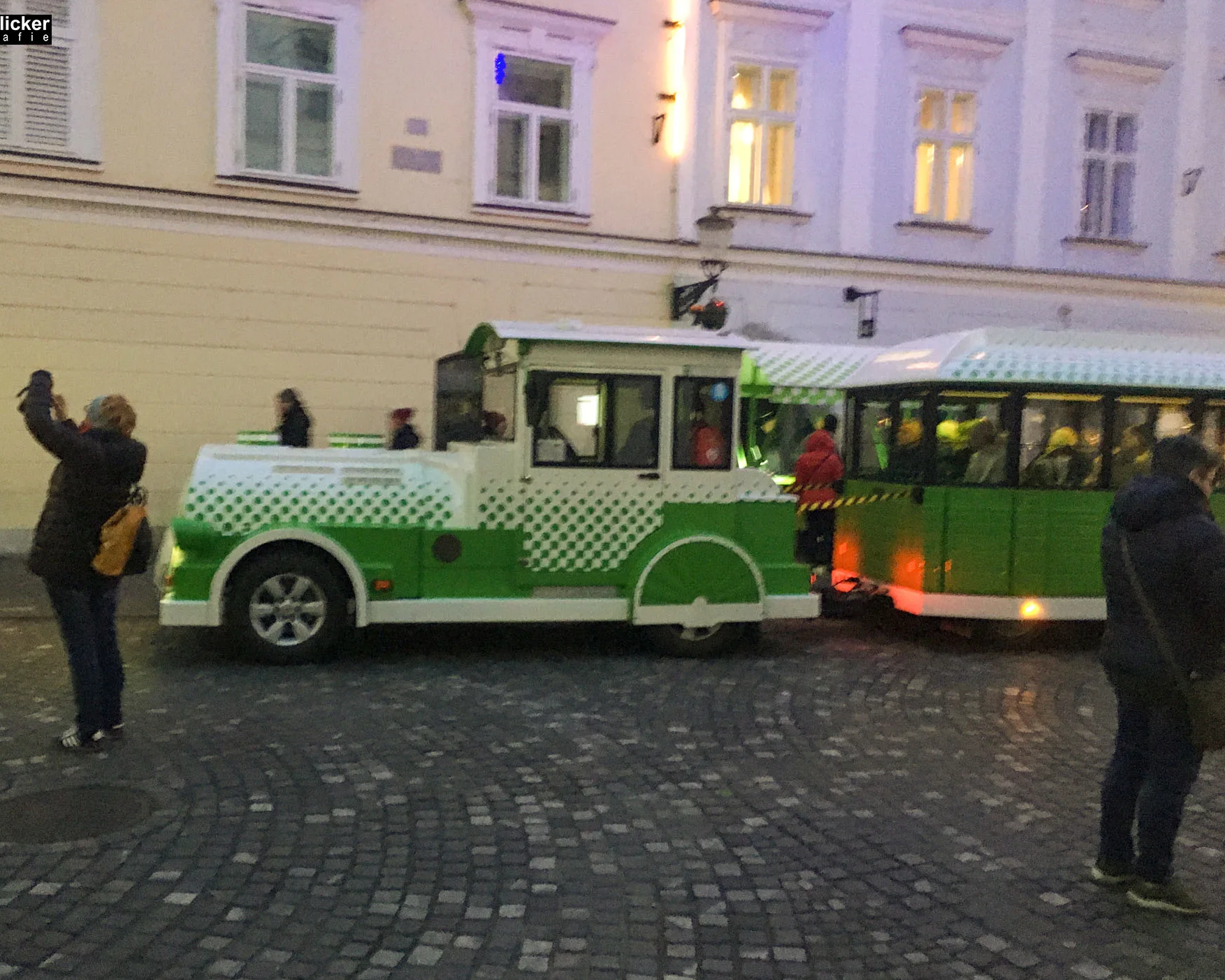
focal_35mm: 31
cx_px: 555
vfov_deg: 47.1
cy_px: 490
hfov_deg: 57.1
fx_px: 1124
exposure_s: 1/17
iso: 500
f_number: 2.2
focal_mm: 4.15
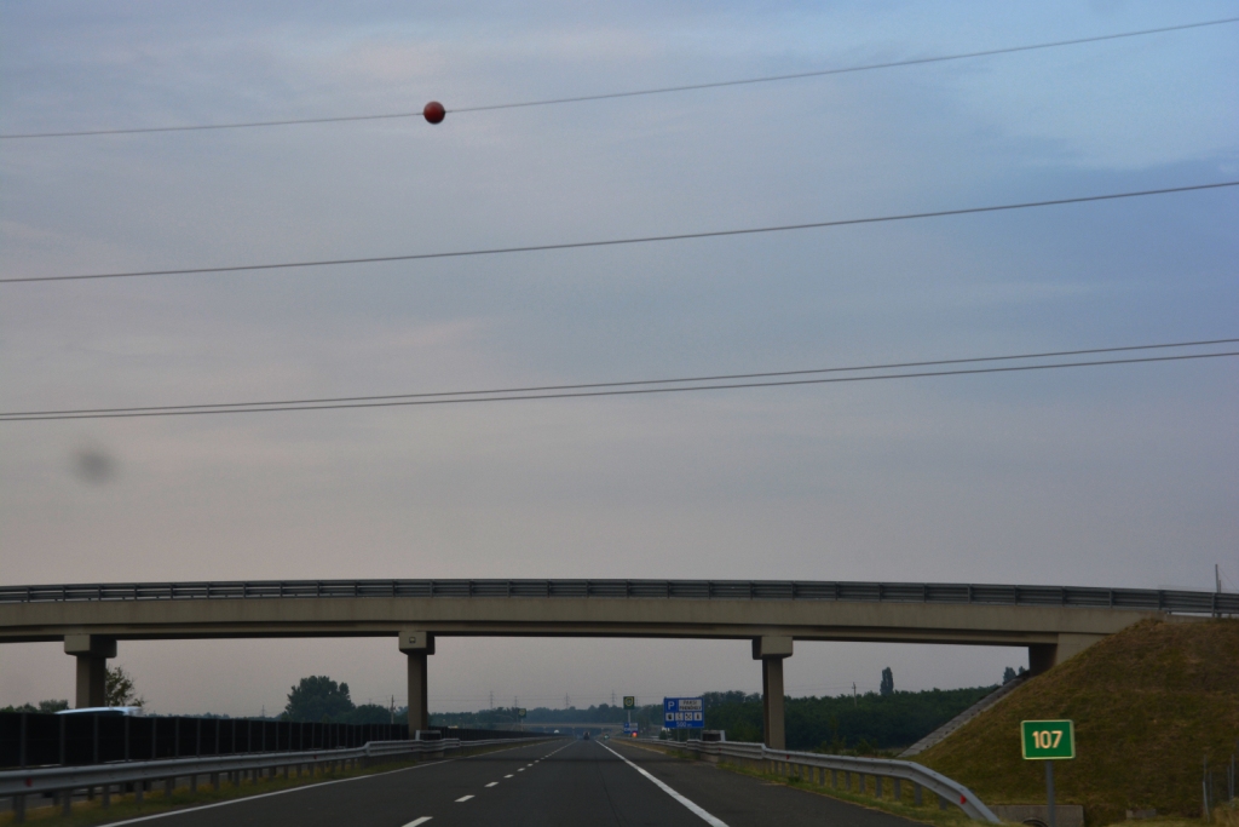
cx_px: 620
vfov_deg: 13.0
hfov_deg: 19.5
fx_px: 3614
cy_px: 414
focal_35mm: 105
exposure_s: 1/80
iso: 200
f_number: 10
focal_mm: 70
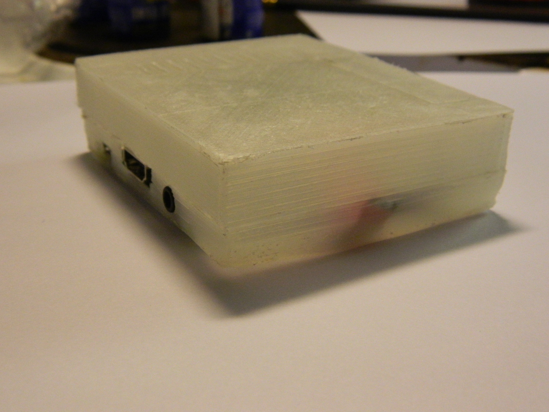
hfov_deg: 40.4
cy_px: 206
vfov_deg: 30.9
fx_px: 745
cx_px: 274
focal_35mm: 47
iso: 400
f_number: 3.6
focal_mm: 8.4
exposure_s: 1/80
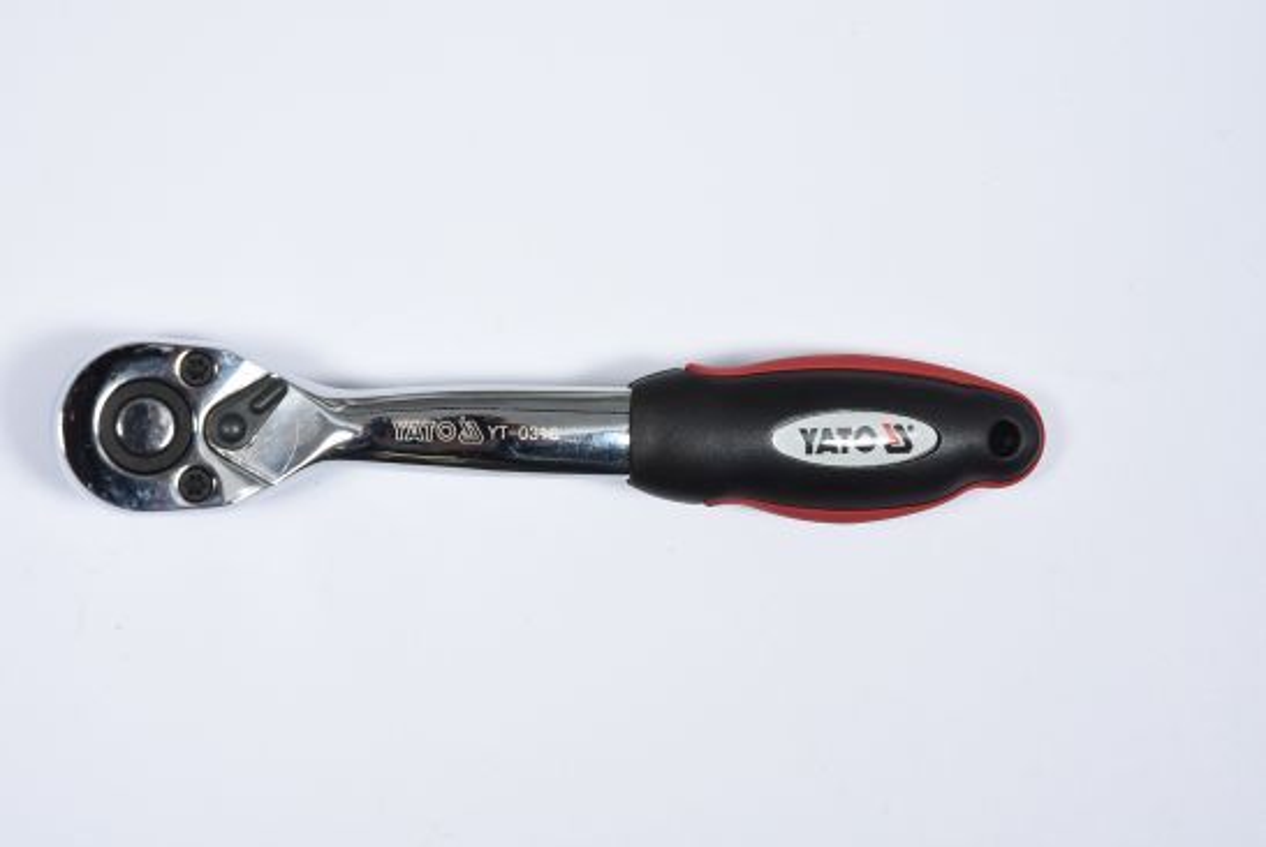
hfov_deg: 19.4
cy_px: 424
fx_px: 3696
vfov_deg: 13.1
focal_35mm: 105
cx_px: 633
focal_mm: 70
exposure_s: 1/125
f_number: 13
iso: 250
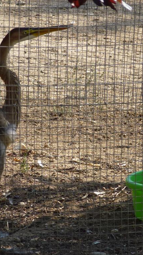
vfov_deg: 4.9
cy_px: 128
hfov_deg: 2.7
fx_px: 2986
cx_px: 25
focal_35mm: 443
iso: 200
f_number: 5.7
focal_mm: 54.5
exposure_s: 1/400
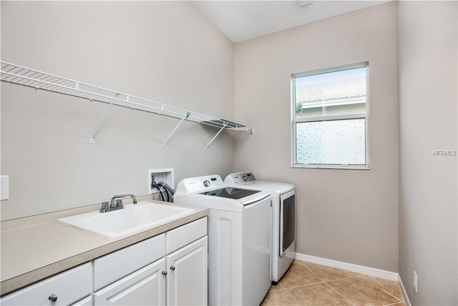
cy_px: 153
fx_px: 216
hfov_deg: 93.3
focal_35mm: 17
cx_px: 229
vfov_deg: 70.5
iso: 400
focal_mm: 17
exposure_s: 1/20
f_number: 8
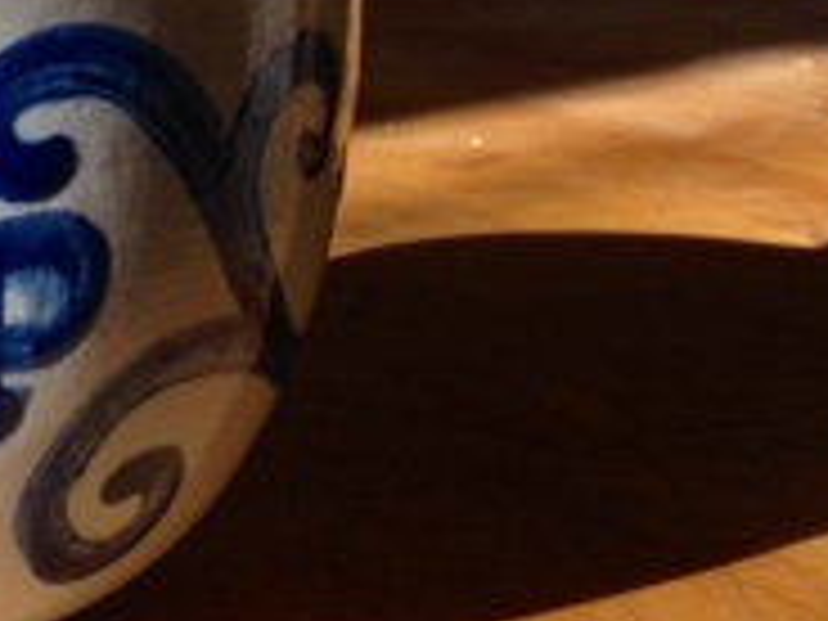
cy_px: -274
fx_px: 2751
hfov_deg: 16.7
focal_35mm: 115
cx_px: -50
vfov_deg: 12.3
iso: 50
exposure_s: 1/170
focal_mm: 4.12
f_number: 2.4
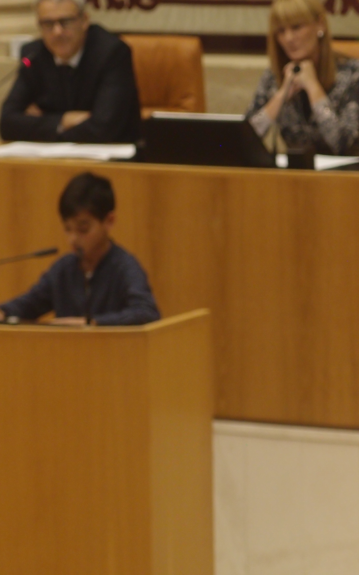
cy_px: 248
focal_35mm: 194
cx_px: 255
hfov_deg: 6.8
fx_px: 3037
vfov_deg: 10.8
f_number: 2.5
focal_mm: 24
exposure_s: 1/60
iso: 200
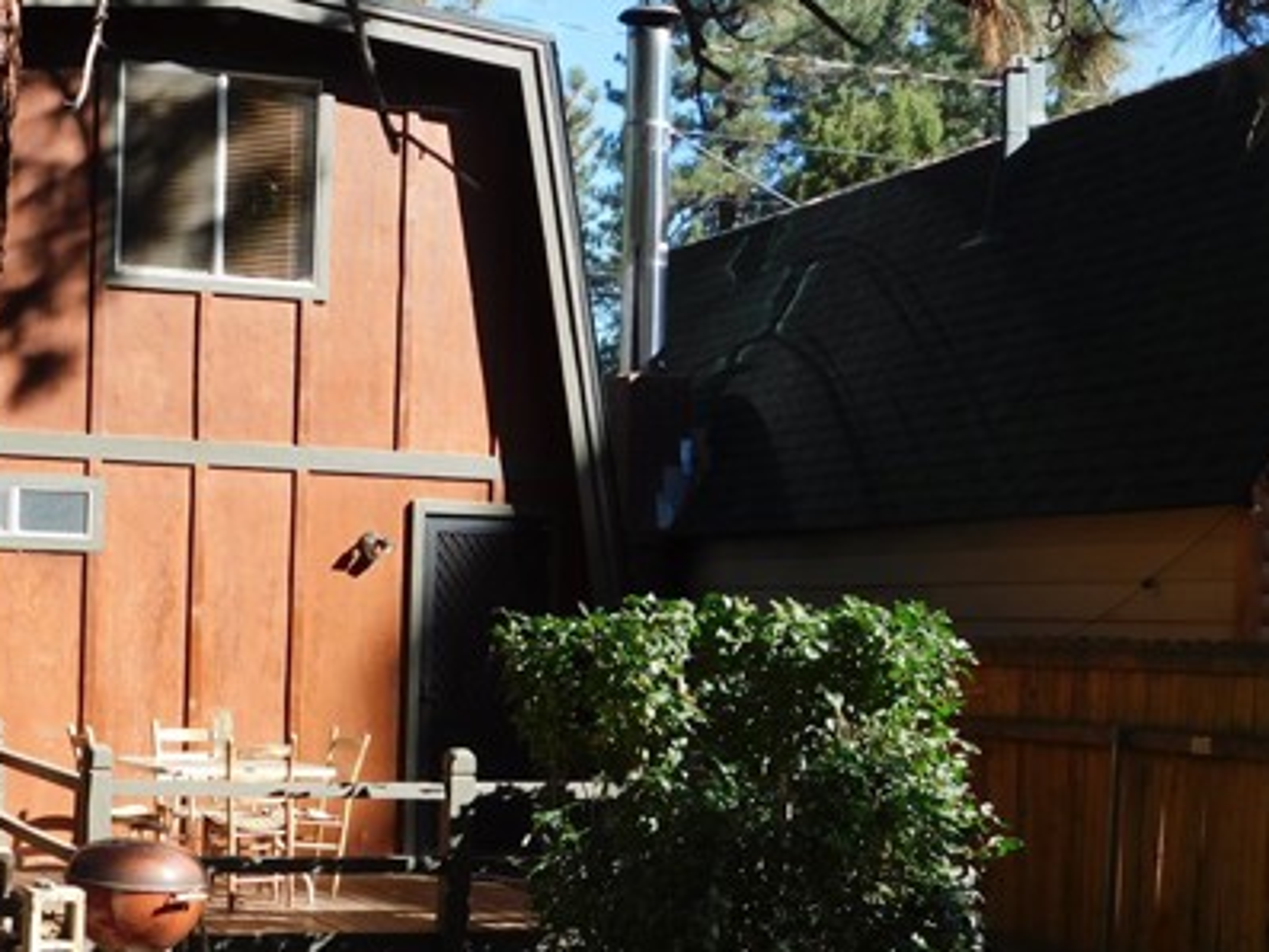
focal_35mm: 58
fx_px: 2127
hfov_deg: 32.4
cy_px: 658
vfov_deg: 25.1
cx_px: 265
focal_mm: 6.3
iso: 125
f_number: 3.5
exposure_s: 1/400
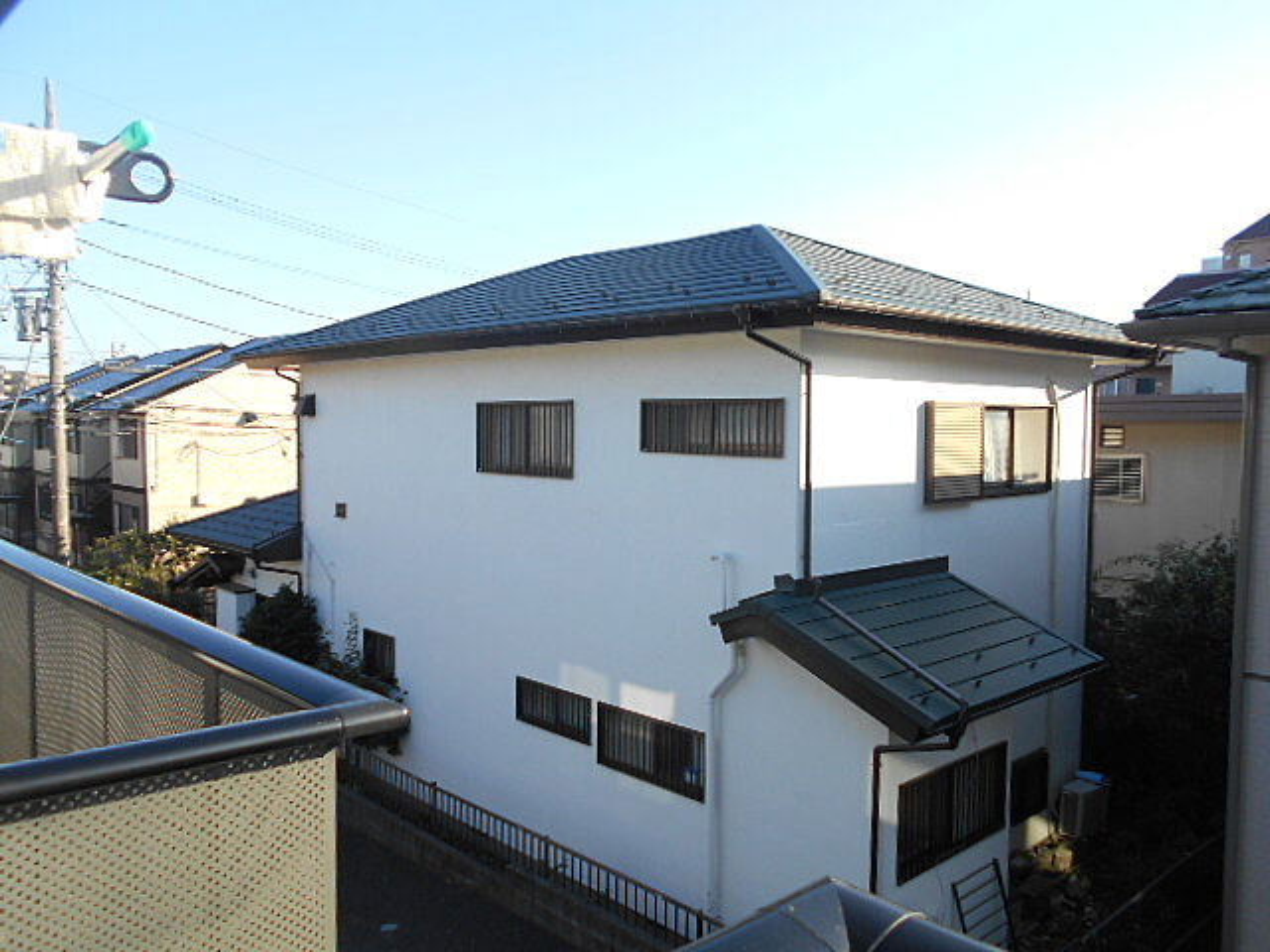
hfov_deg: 67.3
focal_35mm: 26
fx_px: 954
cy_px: 476
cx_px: 635
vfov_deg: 53.1
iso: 80
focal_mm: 4.6
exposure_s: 1/320
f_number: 3.2
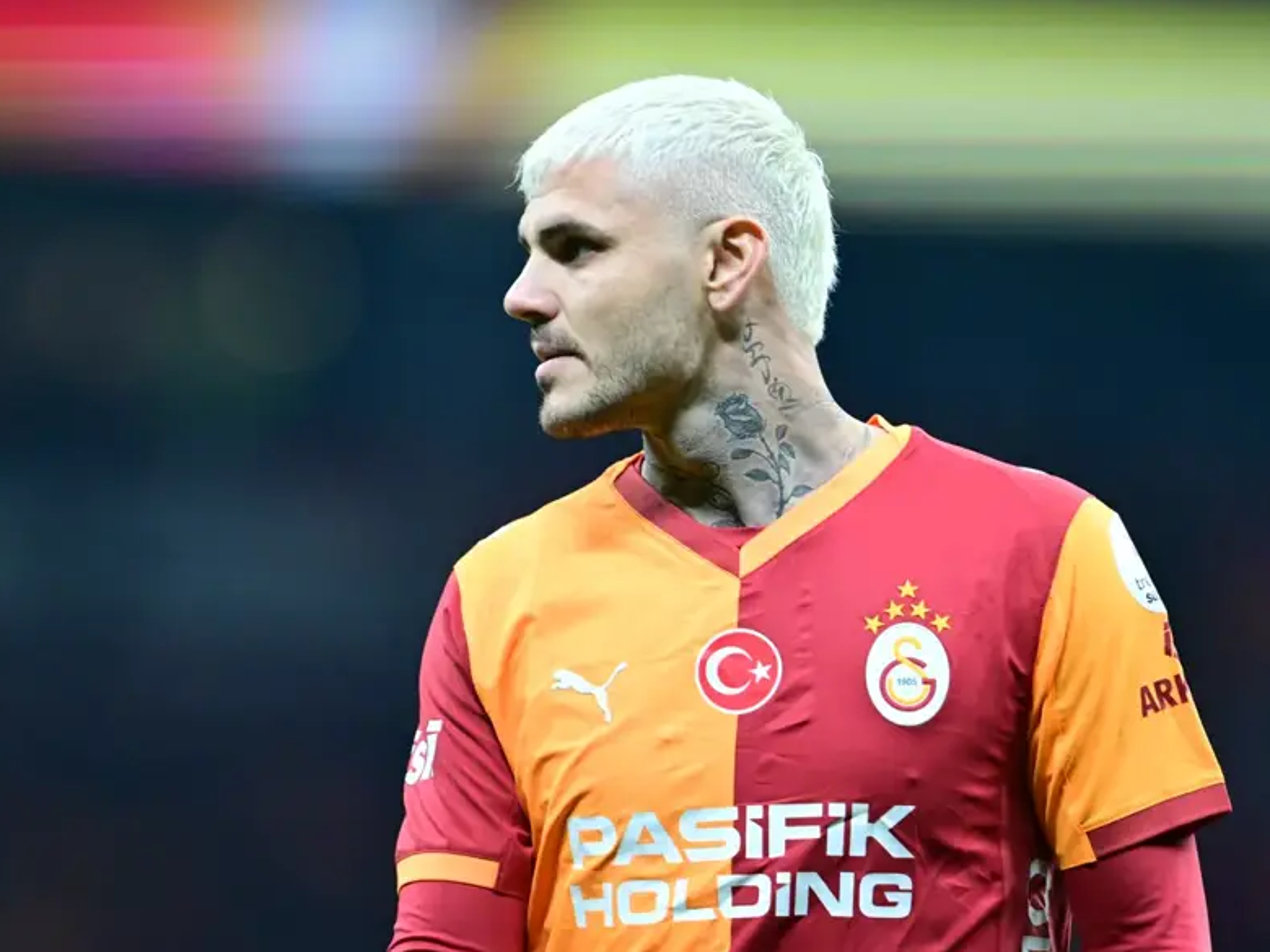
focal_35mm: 434
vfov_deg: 3.4
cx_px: 648
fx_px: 15923
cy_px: 476
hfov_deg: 4.6
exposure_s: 1/1600
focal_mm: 400
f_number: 2.8
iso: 3200
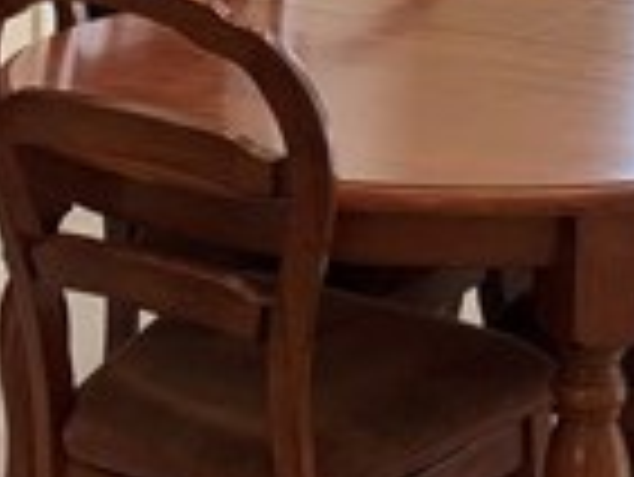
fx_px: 2163
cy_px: -140
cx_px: 261
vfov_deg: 12.2
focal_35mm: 118
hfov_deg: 16.7
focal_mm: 4.25
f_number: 1.8
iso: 50
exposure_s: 1/120
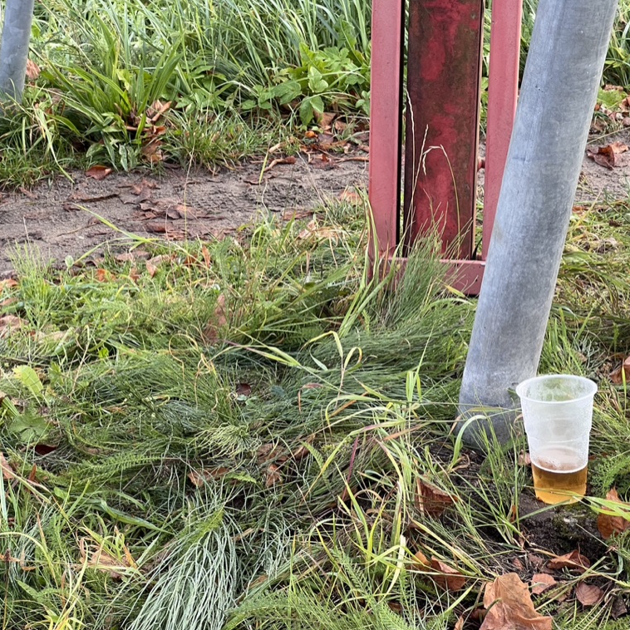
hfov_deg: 18.9
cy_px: 317
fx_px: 1894
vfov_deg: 18.9
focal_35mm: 92
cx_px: 344
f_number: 2.8
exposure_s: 1/99
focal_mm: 9
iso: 80
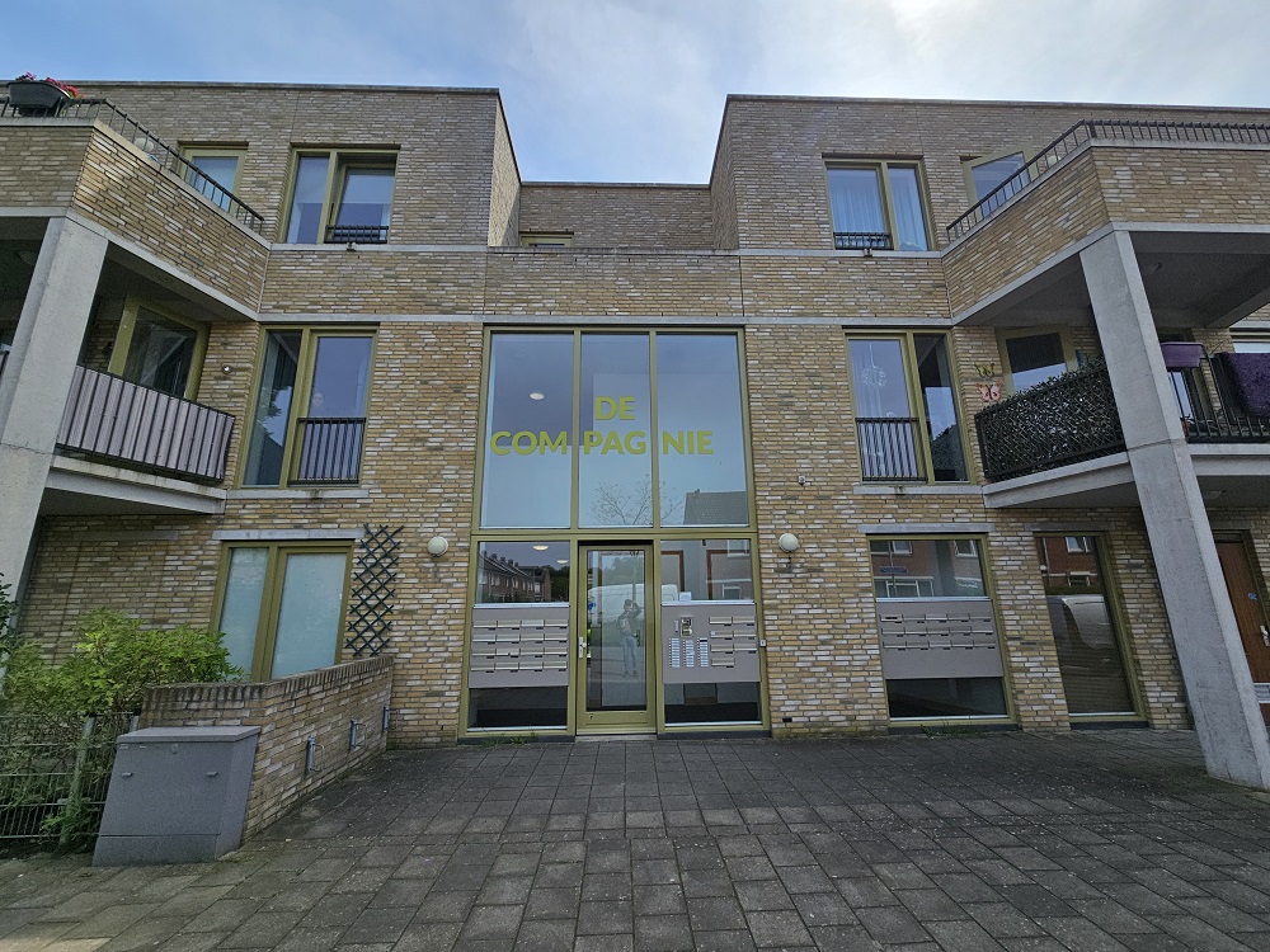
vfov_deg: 89.9
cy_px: 476
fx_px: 477
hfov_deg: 106.2
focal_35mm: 13
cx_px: 635
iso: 50
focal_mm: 2.2
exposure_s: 1/2767
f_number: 2.2
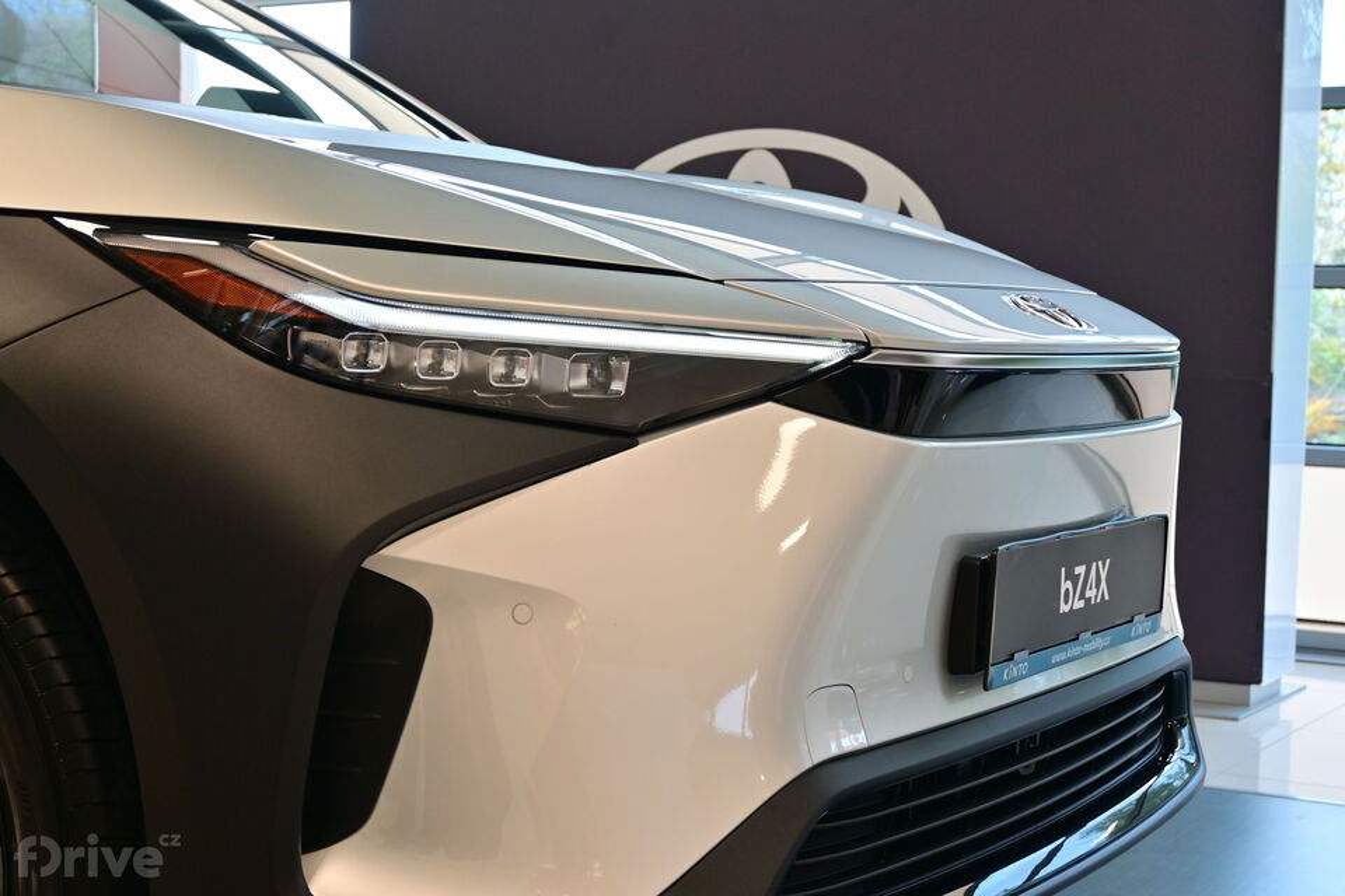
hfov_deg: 35.9
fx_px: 2073
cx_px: 672
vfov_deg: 24.4
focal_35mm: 56
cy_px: 448
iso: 500
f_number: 5.6
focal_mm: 37
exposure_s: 1/40
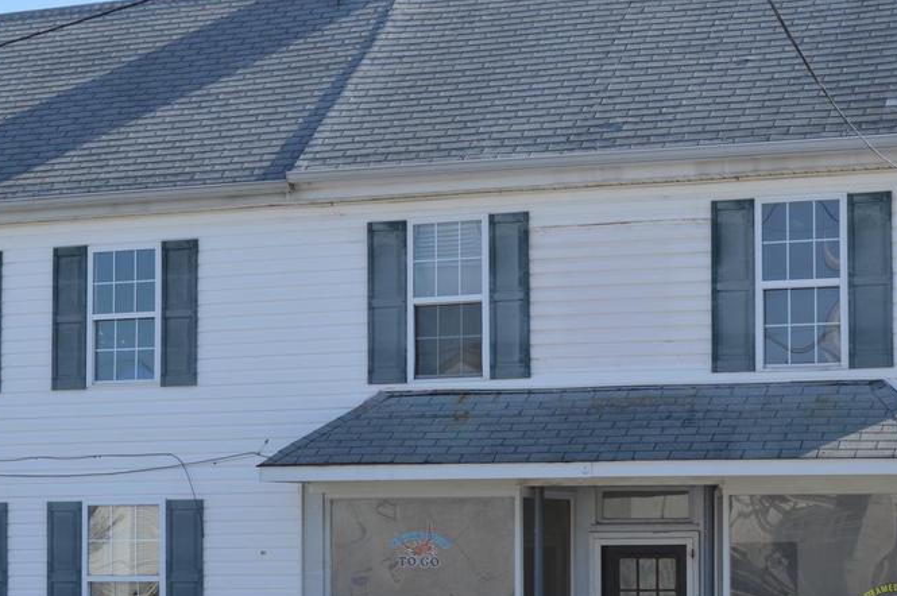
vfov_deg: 14.9
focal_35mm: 91
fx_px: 2265
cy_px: 460
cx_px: 415
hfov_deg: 22.4
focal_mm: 28
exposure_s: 1/160
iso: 100
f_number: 8
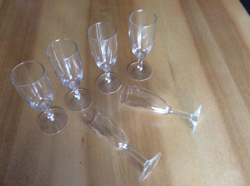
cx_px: 125
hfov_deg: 56.9
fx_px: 231
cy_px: 93
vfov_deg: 44.1
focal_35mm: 32
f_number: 2.4
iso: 320
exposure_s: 1/25
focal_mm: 3.3
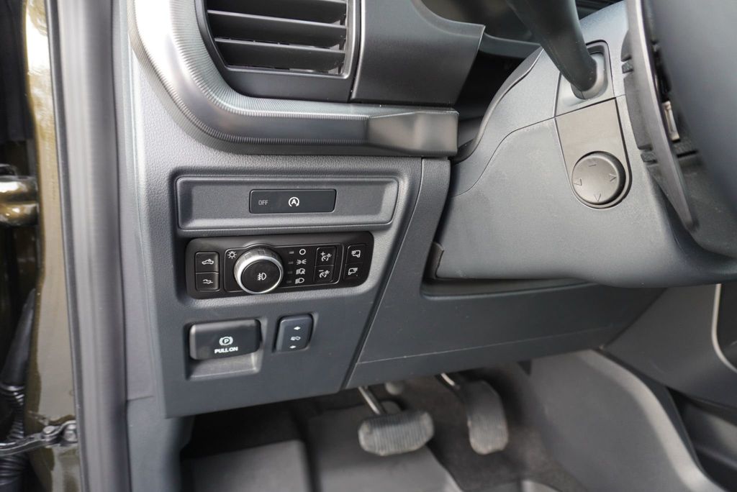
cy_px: 246
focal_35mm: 24
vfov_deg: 53.2
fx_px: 492
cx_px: 368
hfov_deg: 73.7
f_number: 4
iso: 640
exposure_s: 1/60
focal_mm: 16
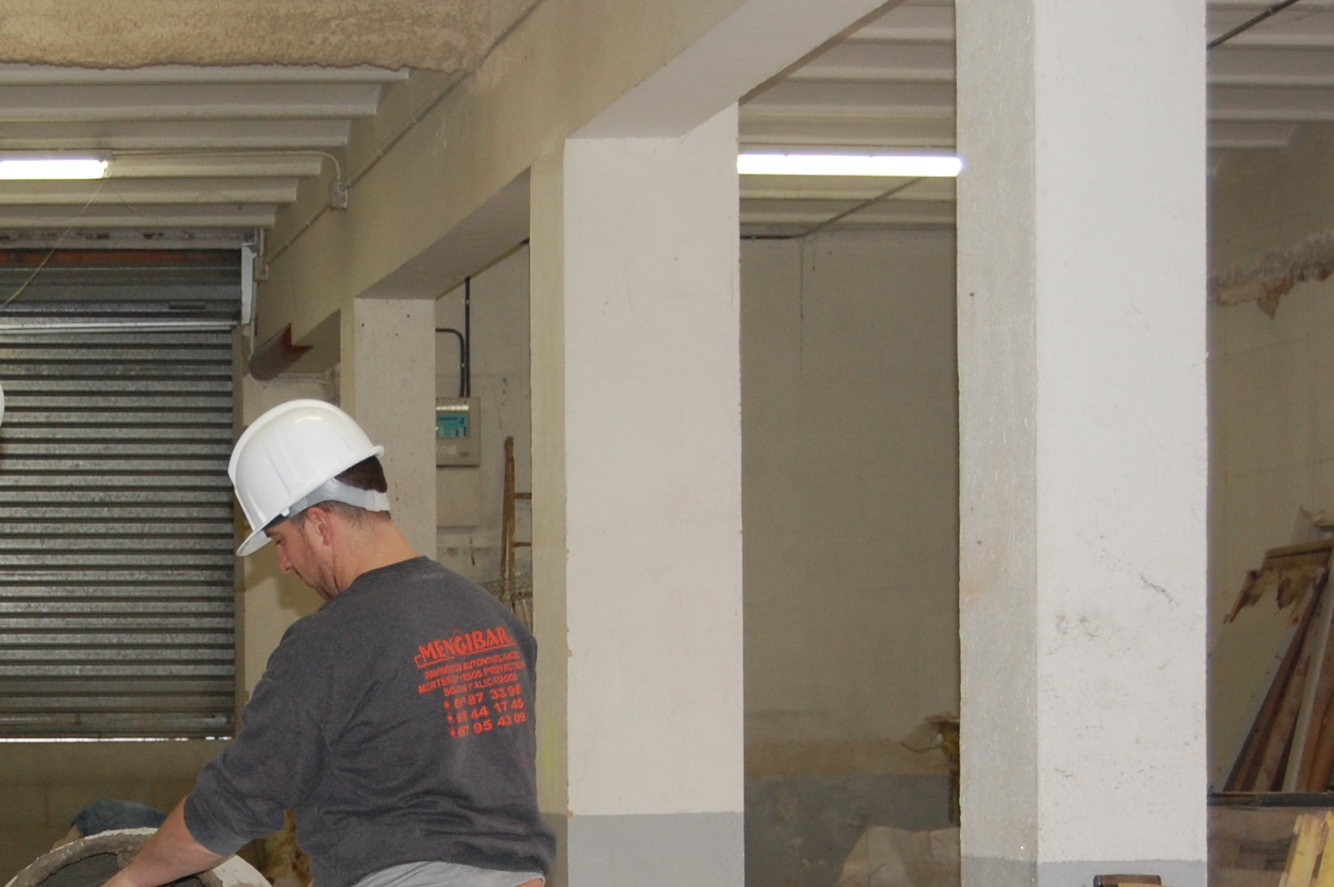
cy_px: 795
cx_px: 158
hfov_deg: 18.5
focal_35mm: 109
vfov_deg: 12.5
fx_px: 4036
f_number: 5
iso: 560
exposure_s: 1/60
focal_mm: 38
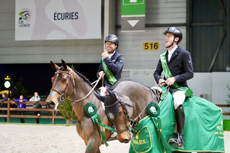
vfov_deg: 18.4
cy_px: 76
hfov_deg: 27.3
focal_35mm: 74
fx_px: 473
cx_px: 115
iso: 12800
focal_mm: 74
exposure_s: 1/800
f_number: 4
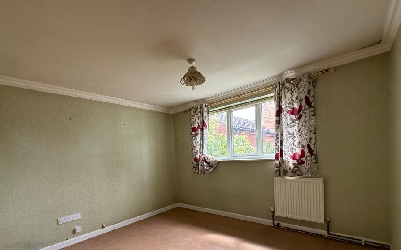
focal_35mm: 17
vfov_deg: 66.3
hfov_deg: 94.1
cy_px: 165
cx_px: 181
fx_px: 186
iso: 125
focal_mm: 2.22
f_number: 2.2
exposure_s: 1/99
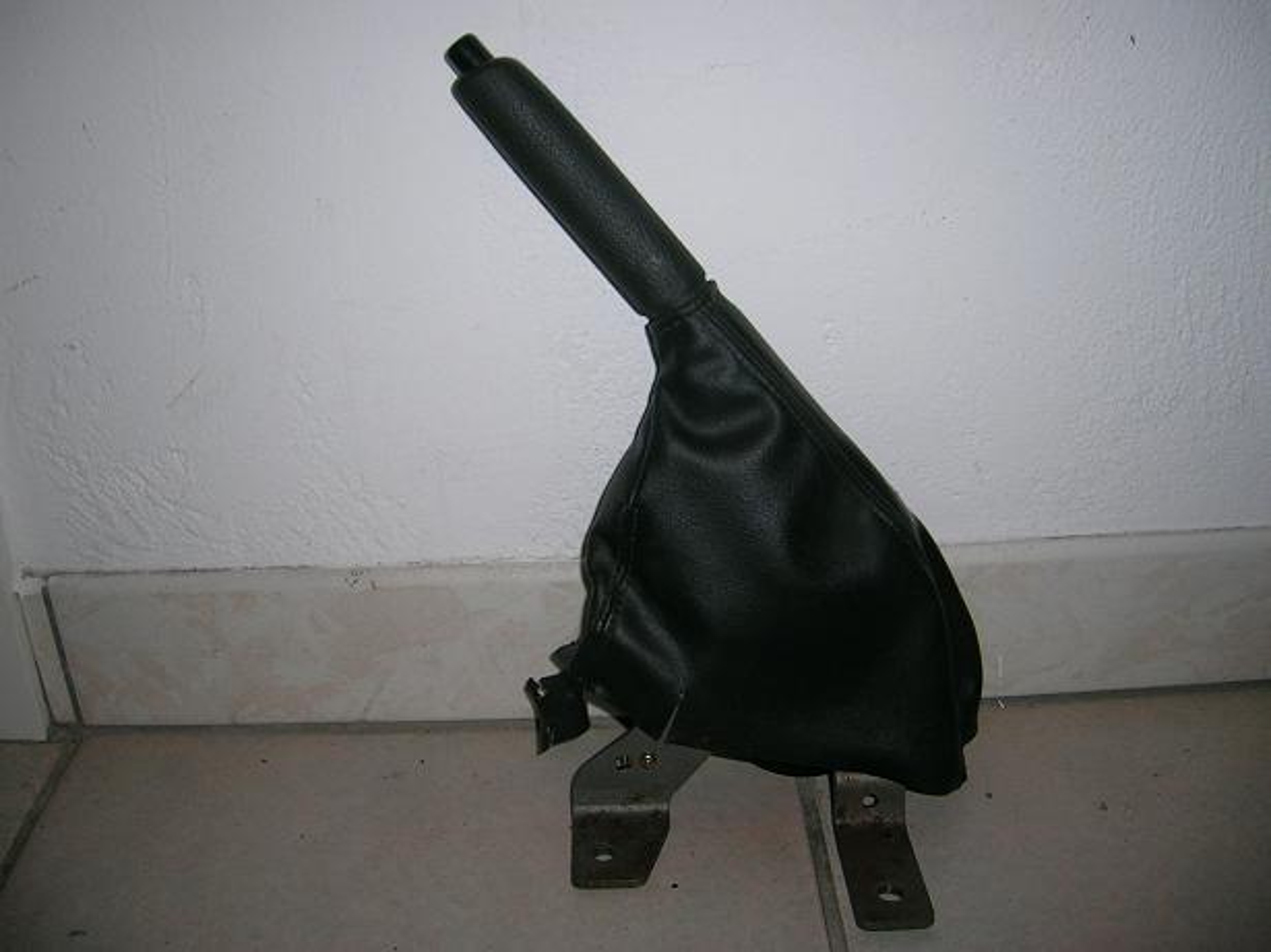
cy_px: 476
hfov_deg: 52.6
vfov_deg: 40.7
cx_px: 636
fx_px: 1285
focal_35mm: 35
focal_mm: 5.4
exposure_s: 1/60.1
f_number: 2.8
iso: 50
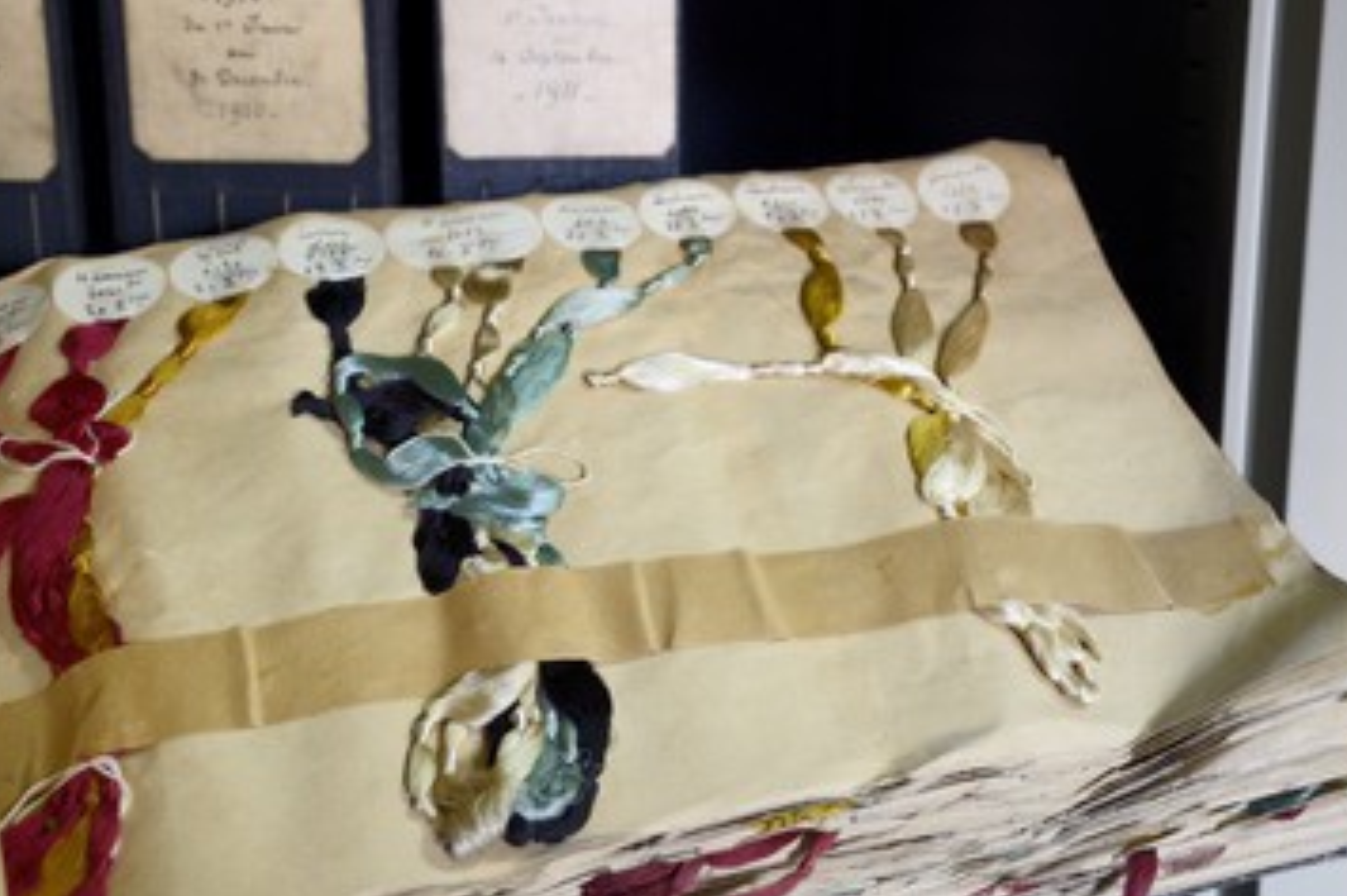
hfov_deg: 43.6
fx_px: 1682
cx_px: 683
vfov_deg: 29.8
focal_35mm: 45
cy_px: 463
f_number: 5
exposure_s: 1/20
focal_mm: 38
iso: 800
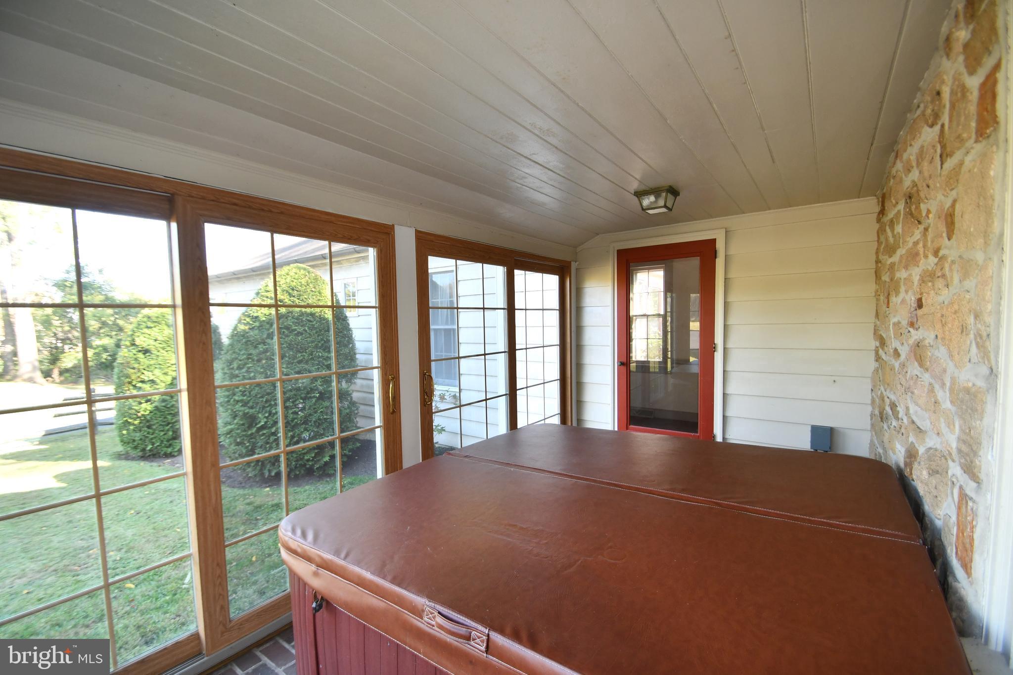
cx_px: 506
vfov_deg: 77.3
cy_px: 338
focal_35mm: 15
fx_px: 422
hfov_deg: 100.4
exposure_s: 1/100
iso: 400
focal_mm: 10
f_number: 3.5
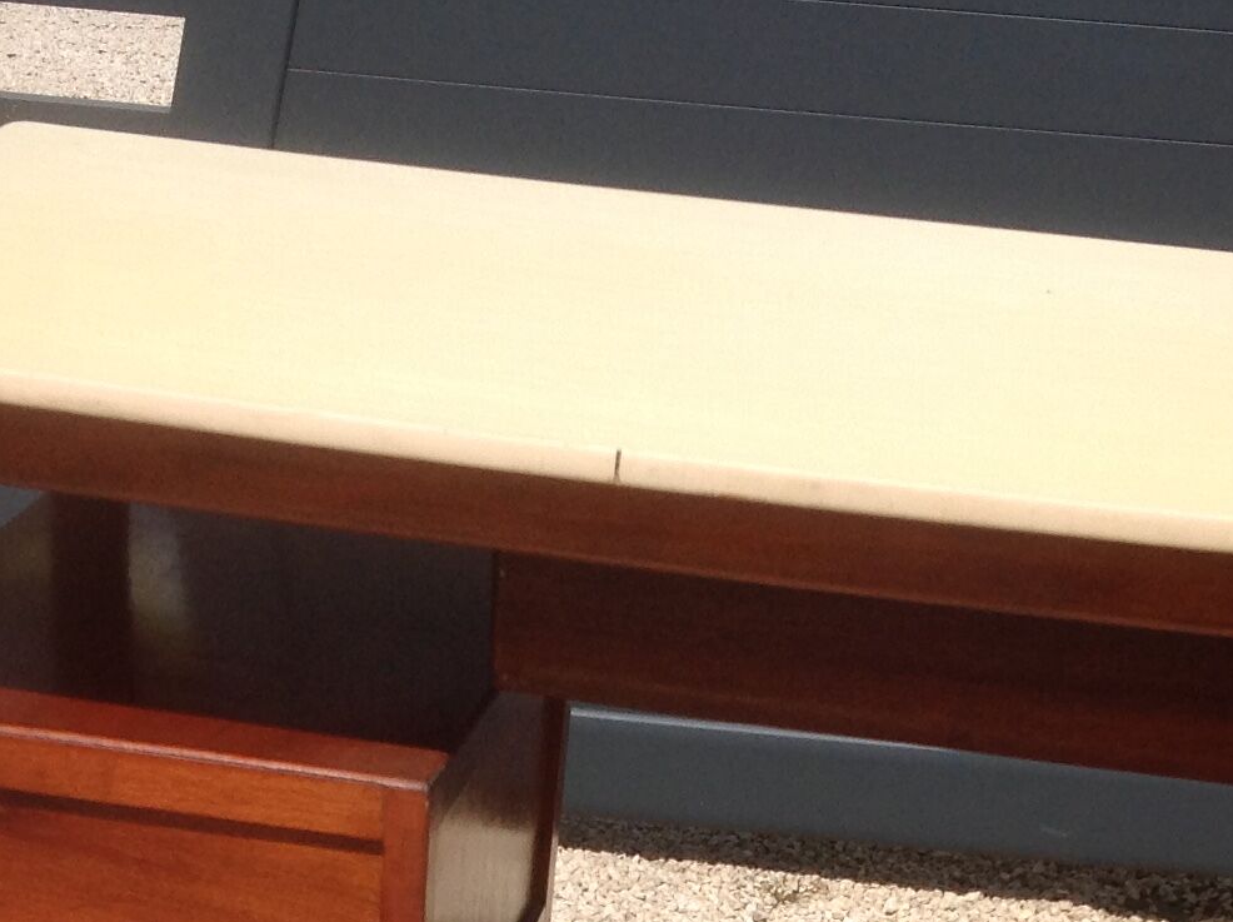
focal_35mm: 92
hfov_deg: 21.3
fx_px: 3273
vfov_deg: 15.4
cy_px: 1130
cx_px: 599
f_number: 2.4
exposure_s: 1/2160
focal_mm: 4.28
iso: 50
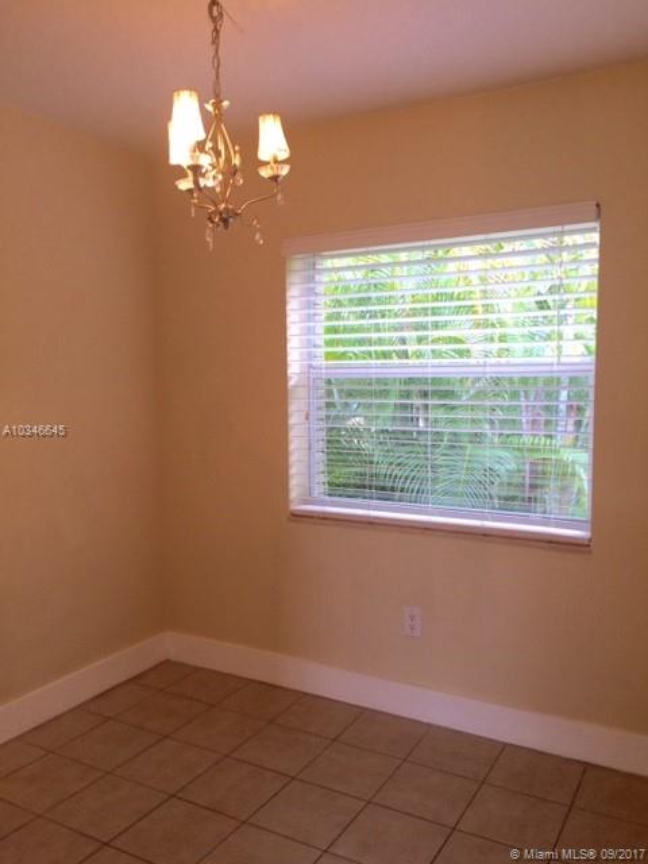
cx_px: 324
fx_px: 724
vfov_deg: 61.7
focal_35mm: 29
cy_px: 432
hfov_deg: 48.2
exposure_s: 1/60
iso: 40
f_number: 2.2
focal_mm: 4.15
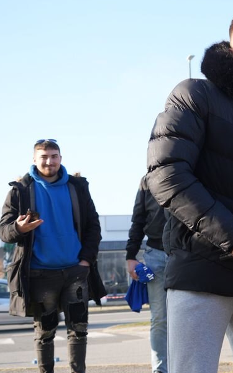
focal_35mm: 73
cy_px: 186
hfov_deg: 17.1
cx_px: 276
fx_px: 743
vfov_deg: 28.2
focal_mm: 42
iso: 100
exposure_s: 1/125
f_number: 5.6
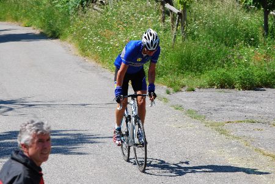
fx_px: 1434
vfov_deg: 7.3
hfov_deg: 11.0
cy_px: 92
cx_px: 138
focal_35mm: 188
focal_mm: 125
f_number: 9
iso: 100
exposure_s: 1/125
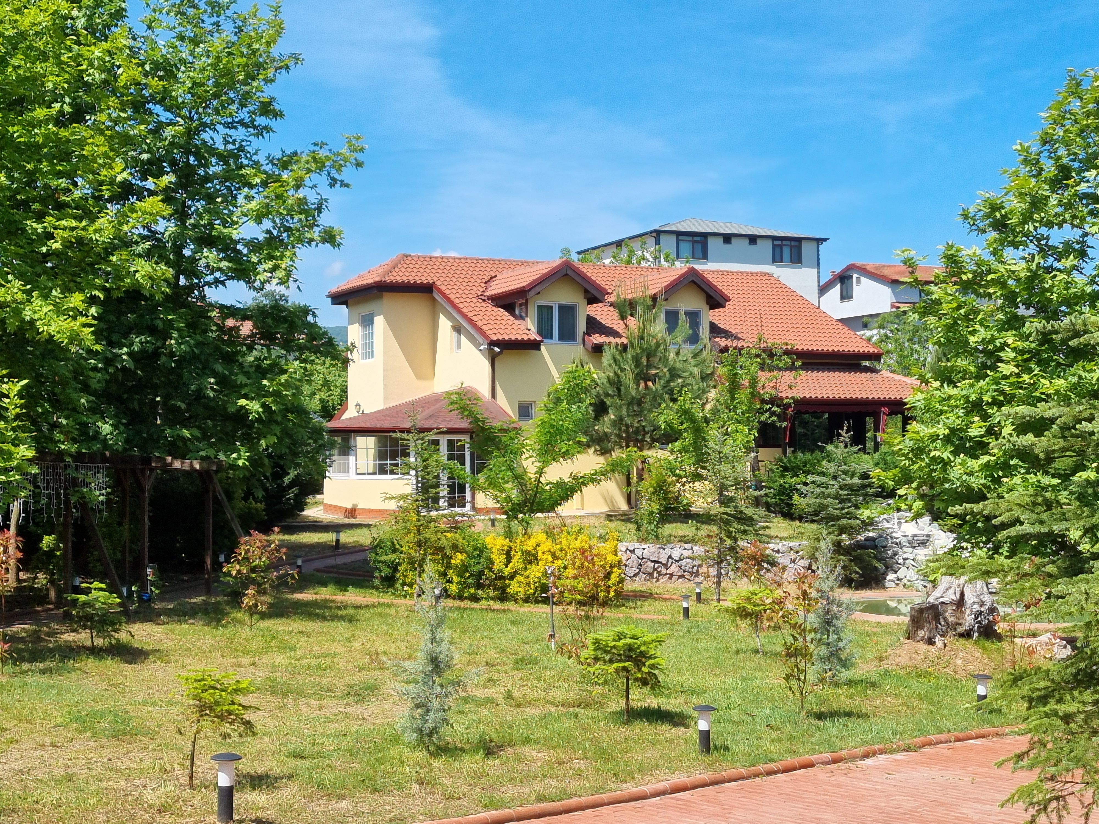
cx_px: 550
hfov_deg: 67.3
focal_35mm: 26
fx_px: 825
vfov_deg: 53.1
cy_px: 412
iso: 50
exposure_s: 1/2740
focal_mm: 5.4
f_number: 1.8
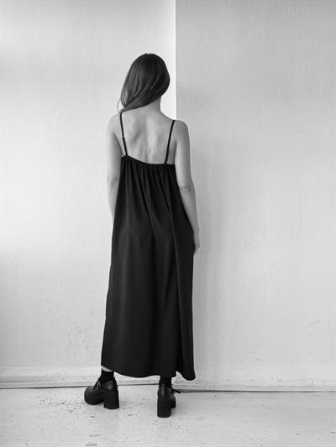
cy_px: 224
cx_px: 168
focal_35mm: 48
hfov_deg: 30.3
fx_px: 621
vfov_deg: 39.6
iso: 64
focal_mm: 6.76
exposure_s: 1/121
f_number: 1.78
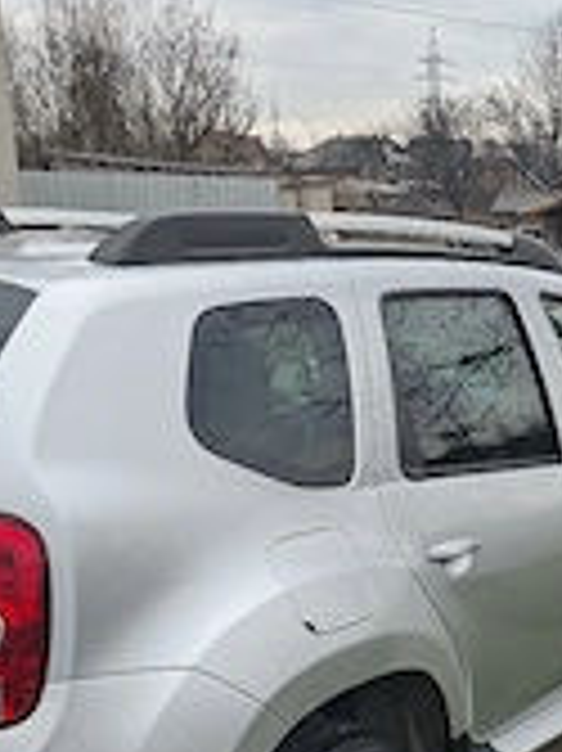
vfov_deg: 34.2
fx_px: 1192
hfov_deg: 25.4
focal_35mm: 55
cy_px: 567
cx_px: 544
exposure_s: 1/667
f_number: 1.8
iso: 50
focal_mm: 5.54
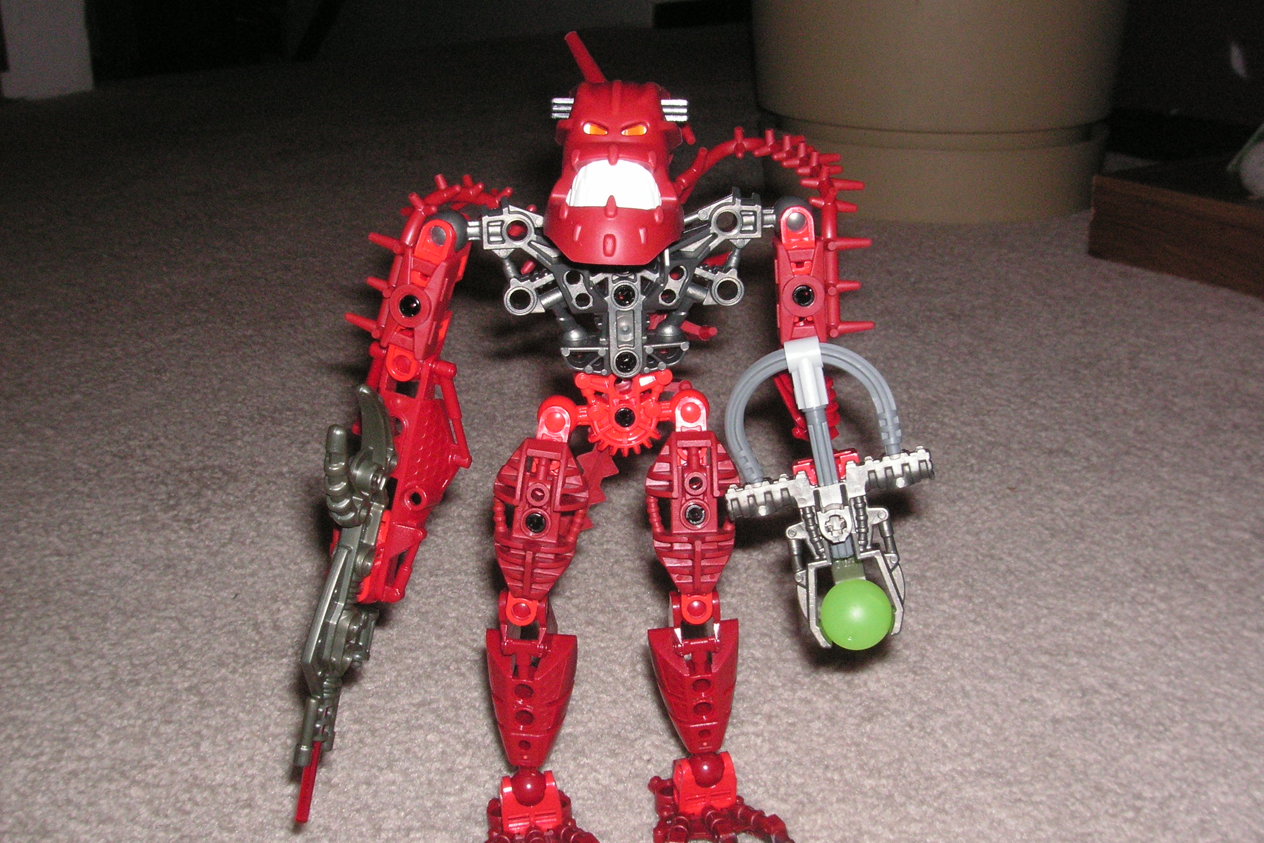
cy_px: 407
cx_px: 638
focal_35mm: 40
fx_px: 1404
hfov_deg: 48.5
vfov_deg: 33.4
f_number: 6.6
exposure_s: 1/45
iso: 160
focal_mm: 6.3
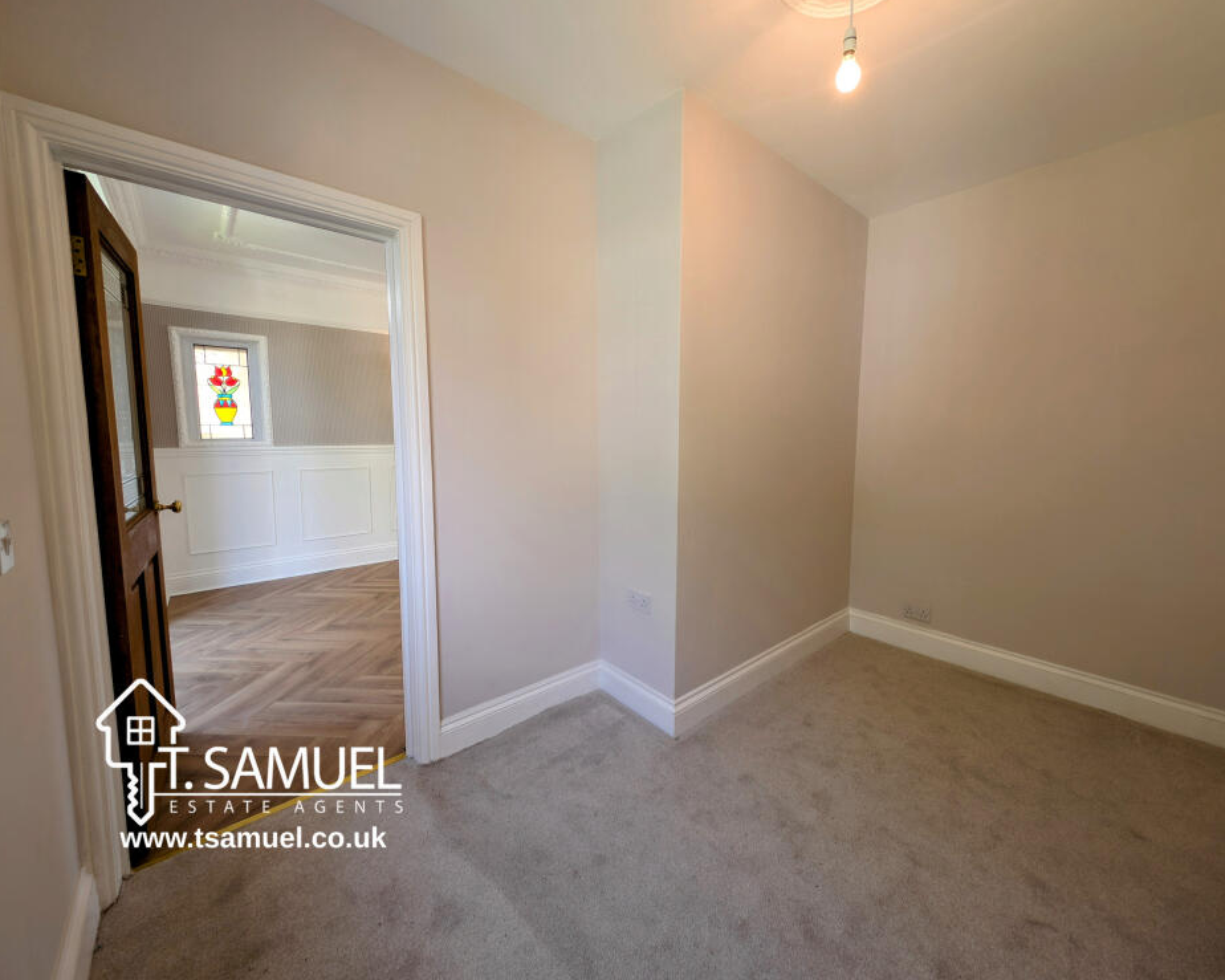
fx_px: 471
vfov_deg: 92.2
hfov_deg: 104.7
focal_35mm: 13
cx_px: 654
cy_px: 473
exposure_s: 1/50
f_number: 1.95
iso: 43
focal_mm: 2.23
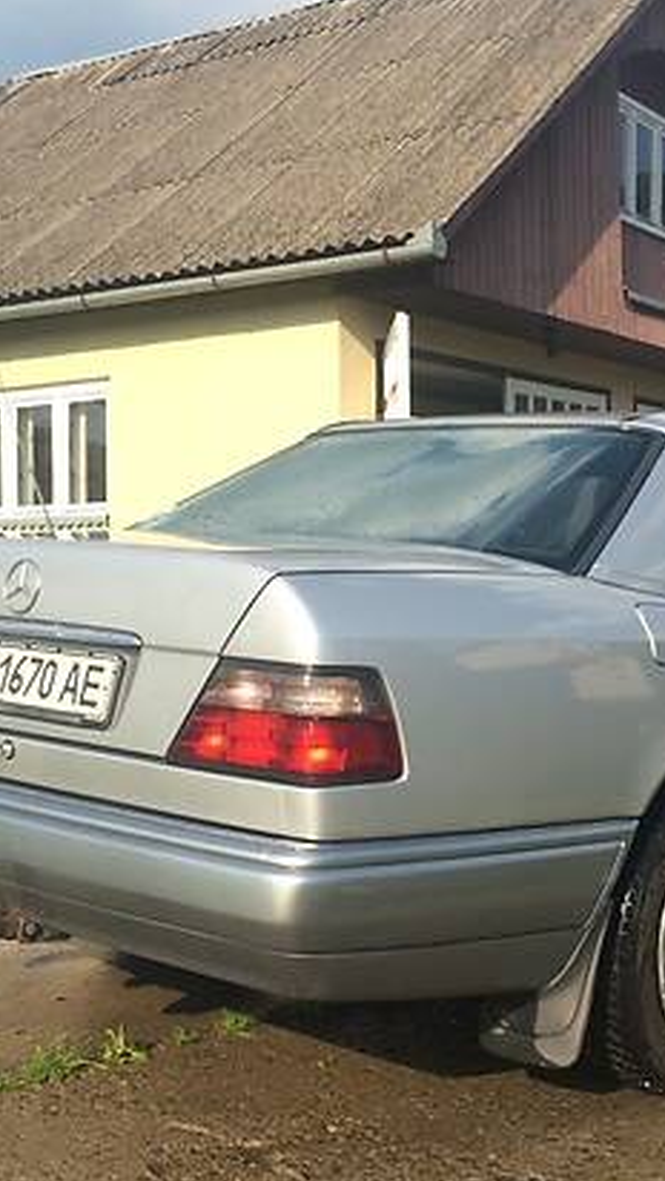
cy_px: 576
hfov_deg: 25.8
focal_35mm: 46
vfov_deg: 44.6
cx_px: 459
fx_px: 1441
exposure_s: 1/1001
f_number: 2.2
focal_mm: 4.2
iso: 32
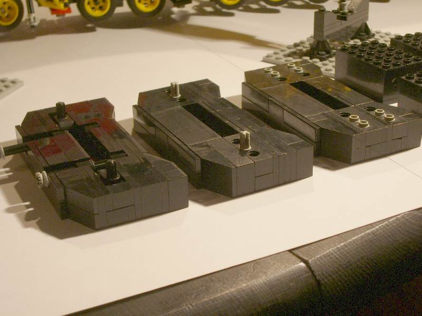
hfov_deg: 31.2
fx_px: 756
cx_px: 211
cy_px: 158
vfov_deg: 23.7
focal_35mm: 62
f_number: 3.5
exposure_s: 1/15
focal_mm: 10.2
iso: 100
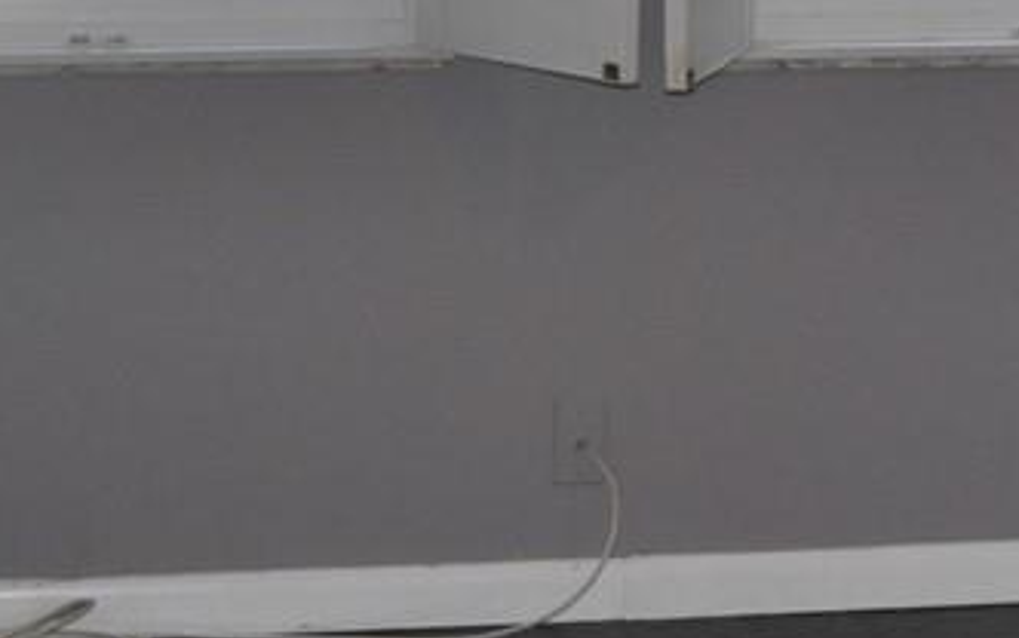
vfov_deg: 8.2
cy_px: 71
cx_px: 1142
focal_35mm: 160
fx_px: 4446
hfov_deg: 12.8
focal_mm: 32
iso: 800
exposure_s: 1/100
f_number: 4.8
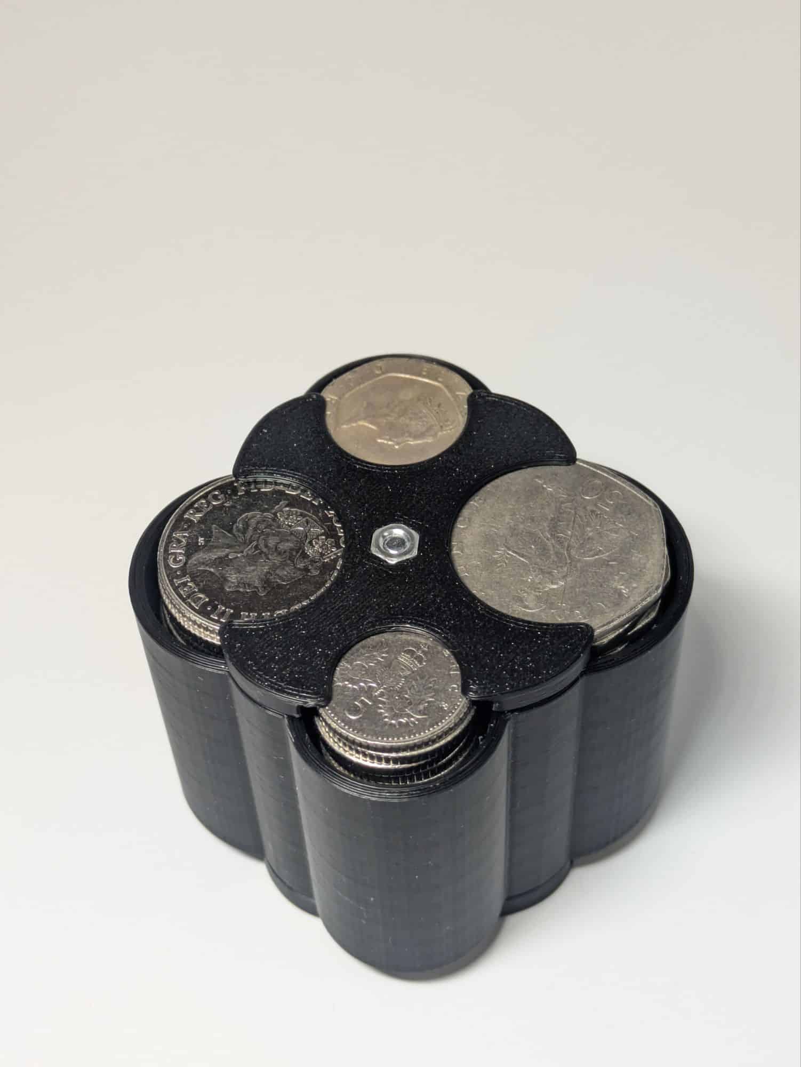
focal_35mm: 51
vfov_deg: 37.5
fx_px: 1572
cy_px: 534
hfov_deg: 28.6
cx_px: 400
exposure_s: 1/100
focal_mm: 5.43
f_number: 1.89
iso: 119
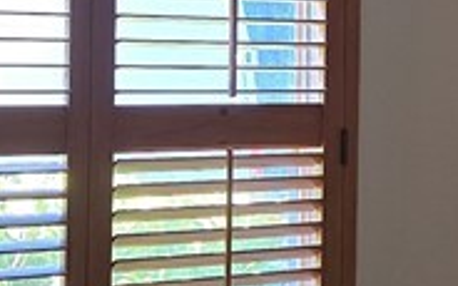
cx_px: 650
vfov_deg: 9.6
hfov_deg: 14.5
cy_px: 65
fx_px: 1698
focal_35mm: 136
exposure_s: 1/120
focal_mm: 6.3
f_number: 1.7
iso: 320
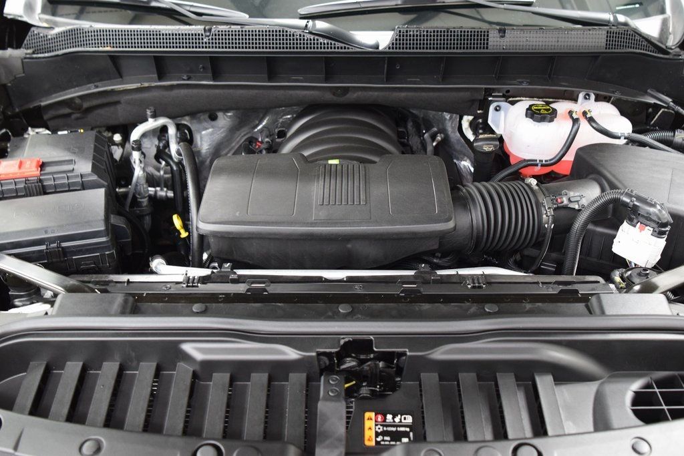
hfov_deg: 53.1
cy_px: 228
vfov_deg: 36.9
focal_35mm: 36
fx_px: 684
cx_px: 342
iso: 1600
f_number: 4
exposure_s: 1/15
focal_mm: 24
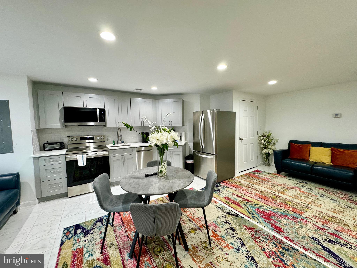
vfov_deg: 85.7
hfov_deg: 102.1
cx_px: 178
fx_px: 144
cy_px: 134
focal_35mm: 14
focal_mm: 2.22
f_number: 2.2
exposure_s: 1/60
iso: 200
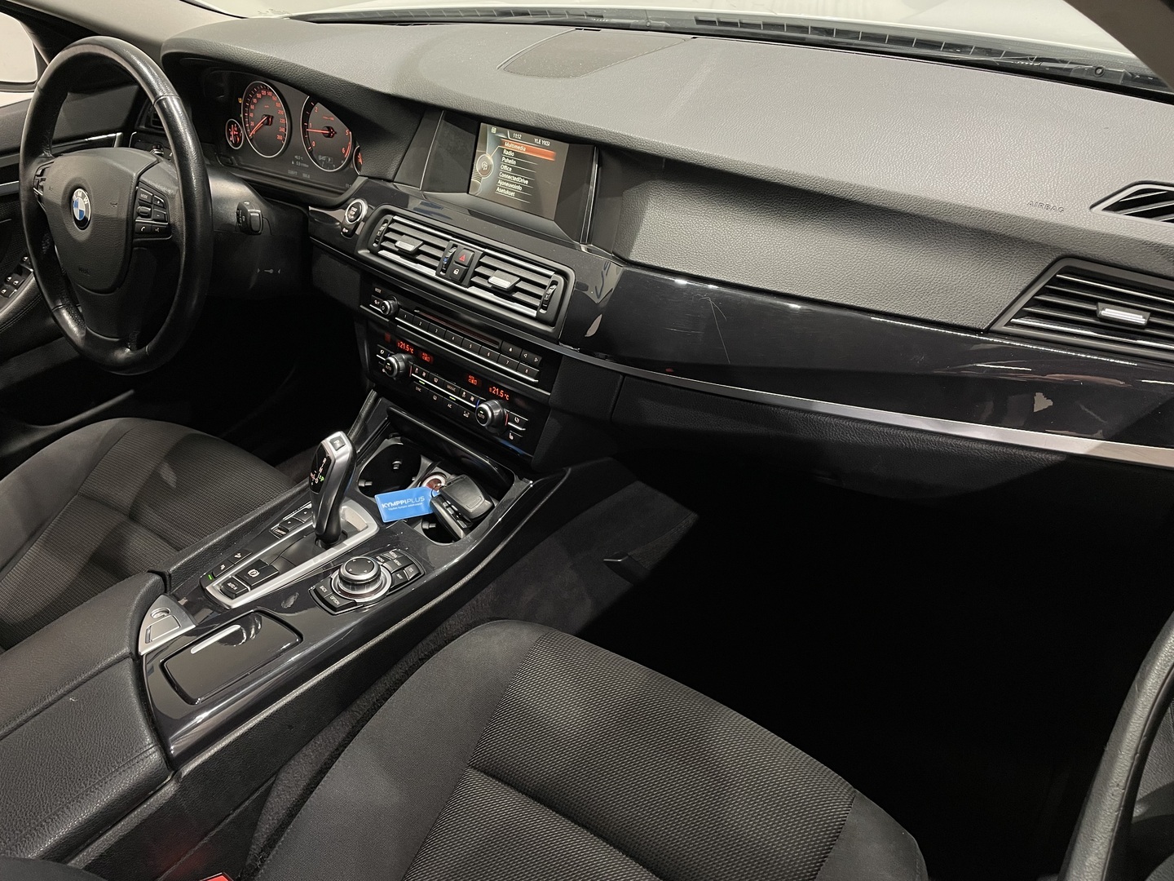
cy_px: 440
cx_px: 587
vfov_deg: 53.1
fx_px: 882
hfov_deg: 67.3
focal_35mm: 26
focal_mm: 4.2
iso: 100
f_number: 1.6
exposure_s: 1/50
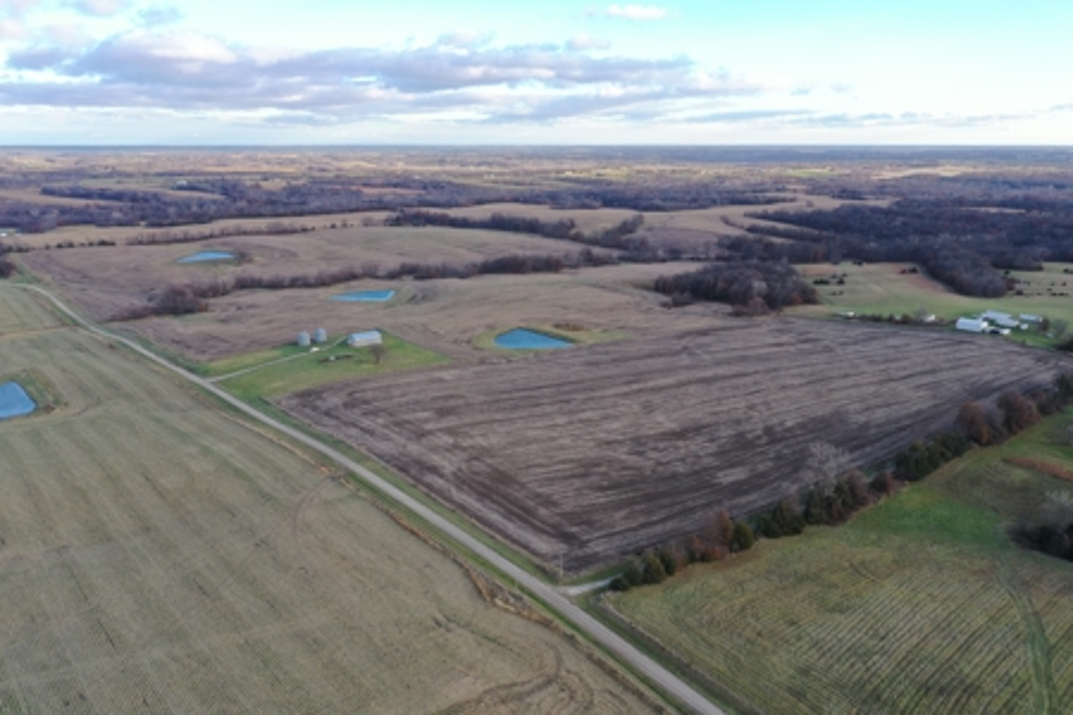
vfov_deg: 46.4
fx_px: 834
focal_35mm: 28
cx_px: 536
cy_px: 358
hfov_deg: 65.5
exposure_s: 1/120
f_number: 4.5
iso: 100
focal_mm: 10.26
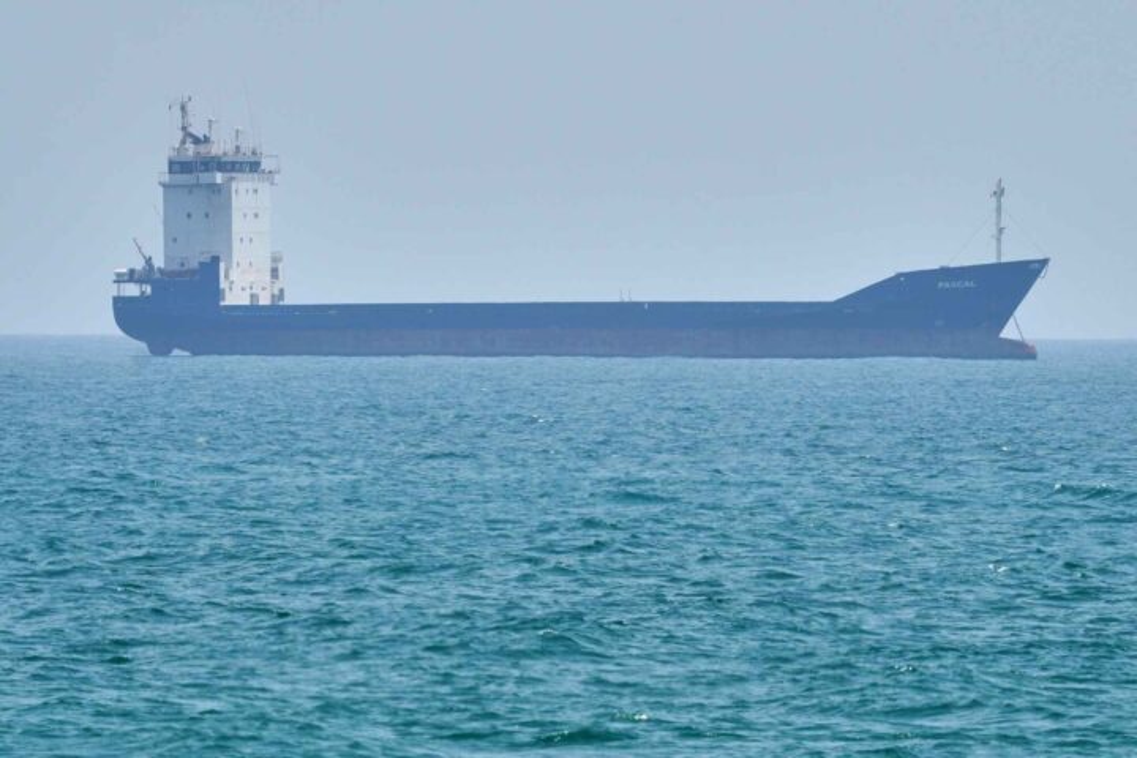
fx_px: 21601
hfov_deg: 3.0
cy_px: 379
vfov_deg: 2.0
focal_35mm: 684
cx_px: 568
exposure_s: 1/750
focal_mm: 456
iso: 200
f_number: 11
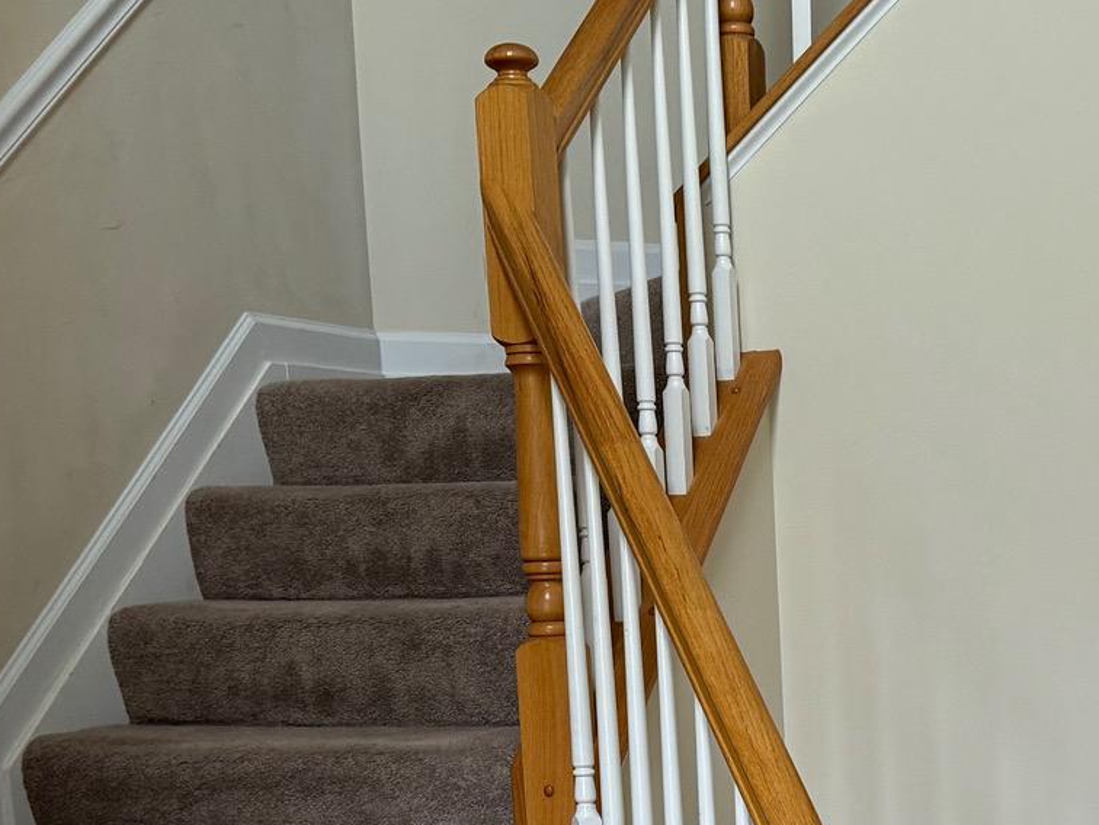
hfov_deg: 29.0
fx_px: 2064
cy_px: 860
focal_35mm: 65
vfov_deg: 21.6
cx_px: 913
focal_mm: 6.76
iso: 200
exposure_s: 1/121
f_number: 1.78
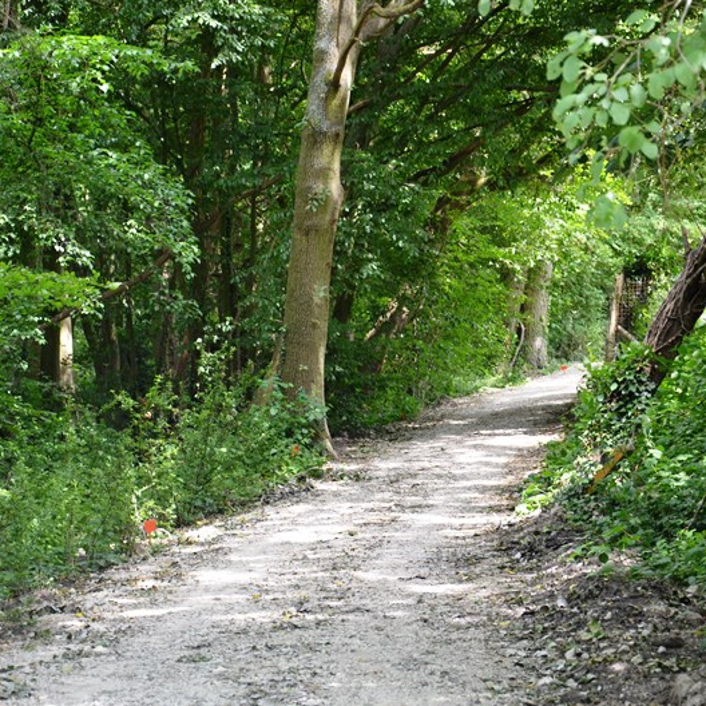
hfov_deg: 15.6
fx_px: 2584
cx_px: 329
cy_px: 355
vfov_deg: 15.6
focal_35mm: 112
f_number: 5.3
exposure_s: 1/125
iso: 400
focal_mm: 58
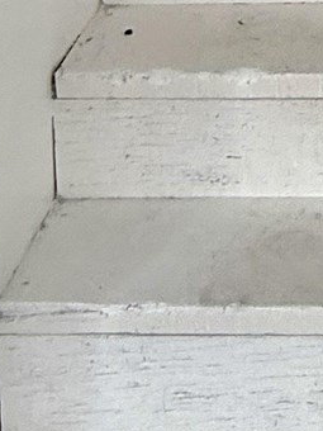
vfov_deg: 16.5
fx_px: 1182
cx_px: 447
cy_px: -396
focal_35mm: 95
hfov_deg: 14.7
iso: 125
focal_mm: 2.22
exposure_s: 1/99
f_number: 2.2
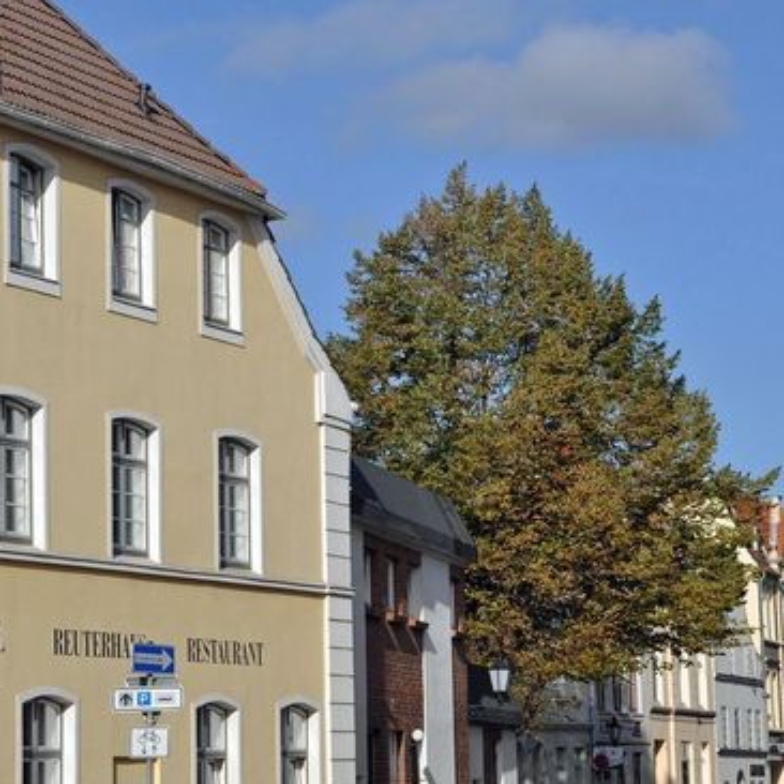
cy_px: 334
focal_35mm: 119
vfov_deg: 14.6
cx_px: 377
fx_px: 3049
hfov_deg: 14.7
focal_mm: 38
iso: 200
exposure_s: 1/320
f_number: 8
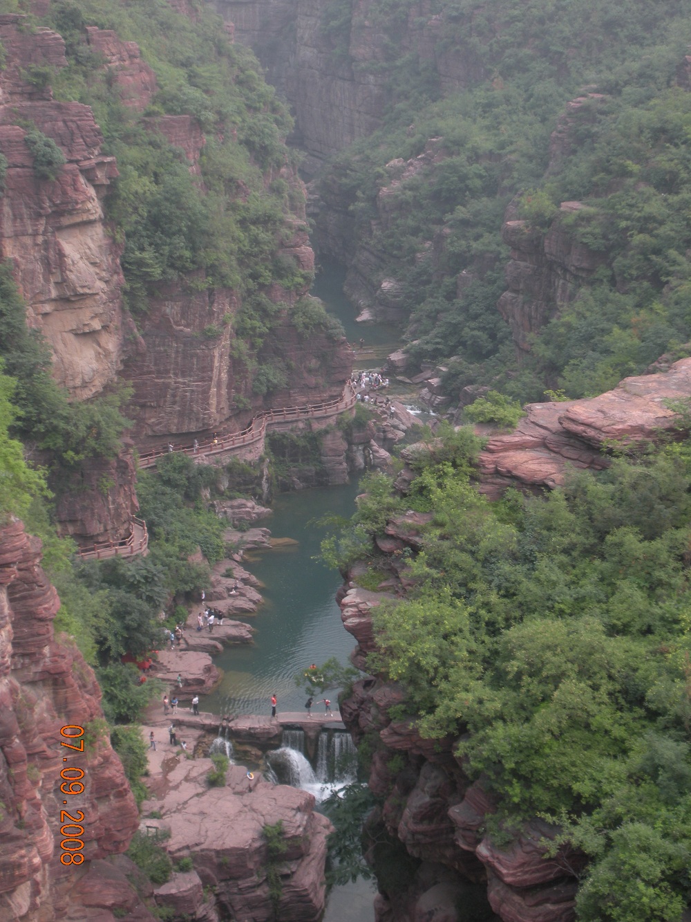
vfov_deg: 36.8
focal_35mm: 52
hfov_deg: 28.0
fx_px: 1384
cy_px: 461
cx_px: 346
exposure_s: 1/138
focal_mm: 9.1
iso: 64
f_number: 4.4
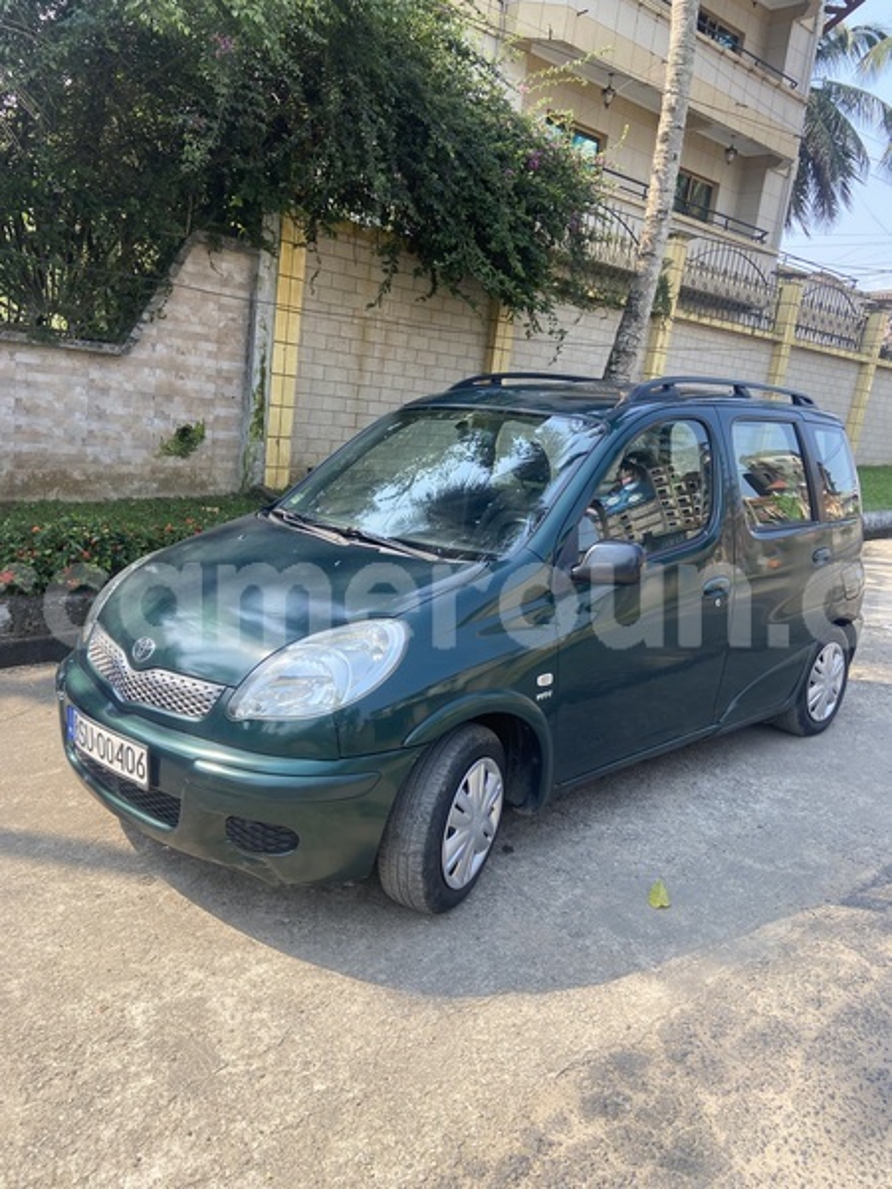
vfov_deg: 67.3
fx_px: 893
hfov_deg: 53.1
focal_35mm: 26
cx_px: 446
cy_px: 594
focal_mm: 4.25
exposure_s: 1/610
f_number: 1.8
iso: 32
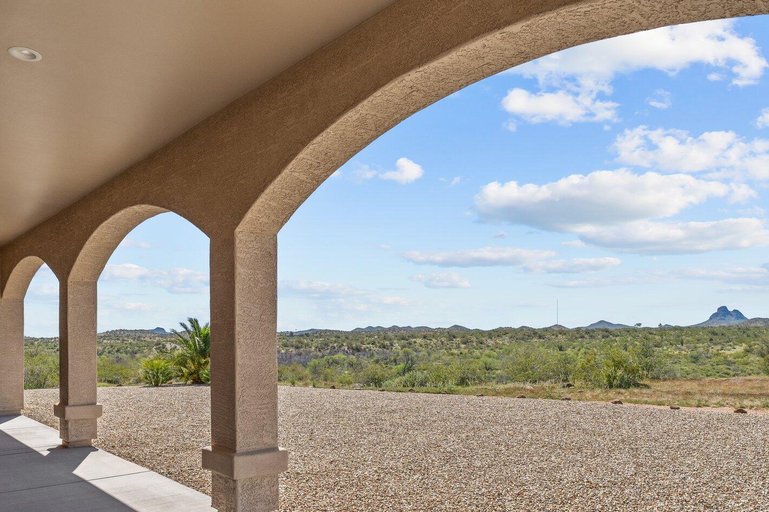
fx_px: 568
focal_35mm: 27
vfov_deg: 47.4
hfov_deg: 68.1
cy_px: 362
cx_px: 347
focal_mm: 18.4
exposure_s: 1/1600
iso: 400
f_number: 8
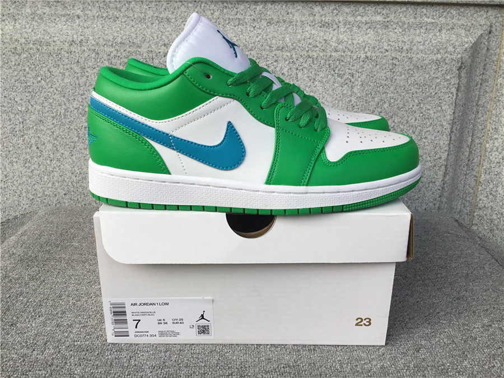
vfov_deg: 45.4
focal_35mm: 31
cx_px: 252
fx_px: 451
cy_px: 189
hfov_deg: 58.4
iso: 25
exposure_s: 1/582
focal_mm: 3.3
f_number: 2.4
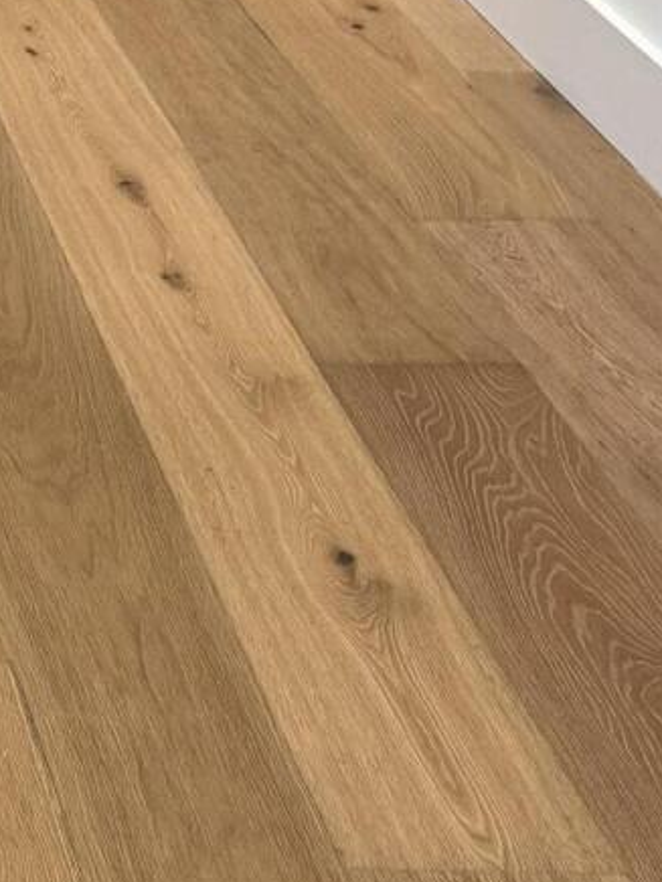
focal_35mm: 110
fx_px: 2805
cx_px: -698
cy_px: -854
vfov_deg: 14.8
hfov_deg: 11.9
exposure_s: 1/120
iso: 160
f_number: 1.78
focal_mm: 6.76
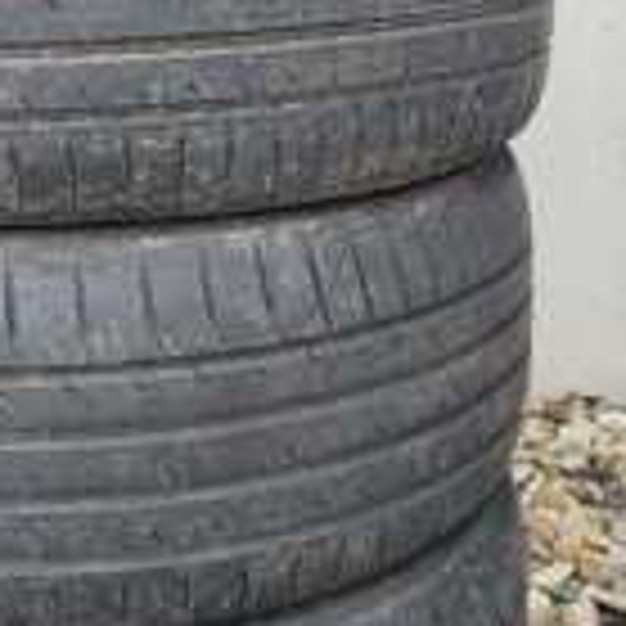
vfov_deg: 27.7
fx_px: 1248
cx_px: 77
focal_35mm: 61
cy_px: 140
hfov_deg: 27.3
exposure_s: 1/100
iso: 53
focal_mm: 5.89
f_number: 1.89
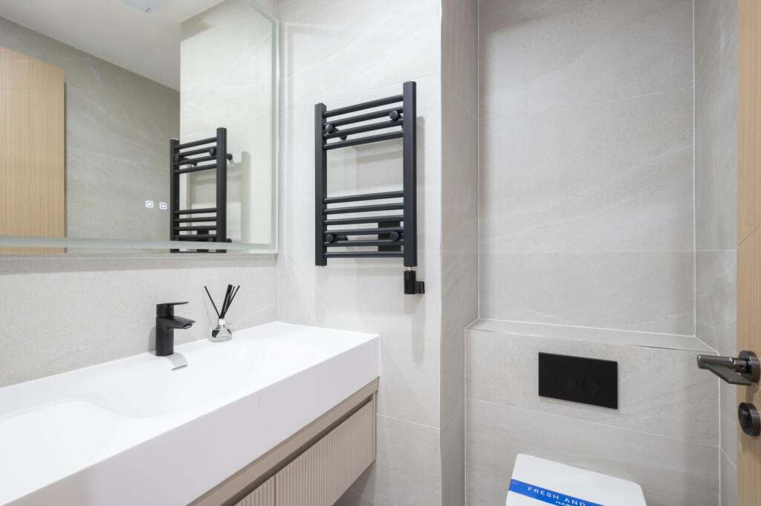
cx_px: 380
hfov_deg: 96.8
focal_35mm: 16
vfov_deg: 73.7
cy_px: 253
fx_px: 338
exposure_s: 3
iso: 200
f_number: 16
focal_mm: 16
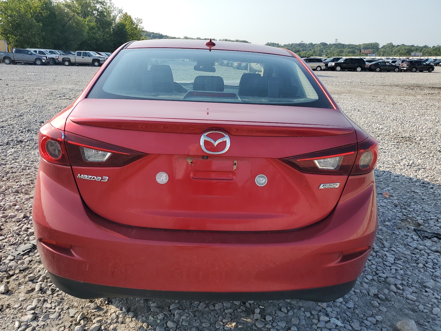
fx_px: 344
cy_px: 170
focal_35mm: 27
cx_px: 213
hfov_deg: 65.3
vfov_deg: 51.4
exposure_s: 1/2000
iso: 50
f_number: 1.5
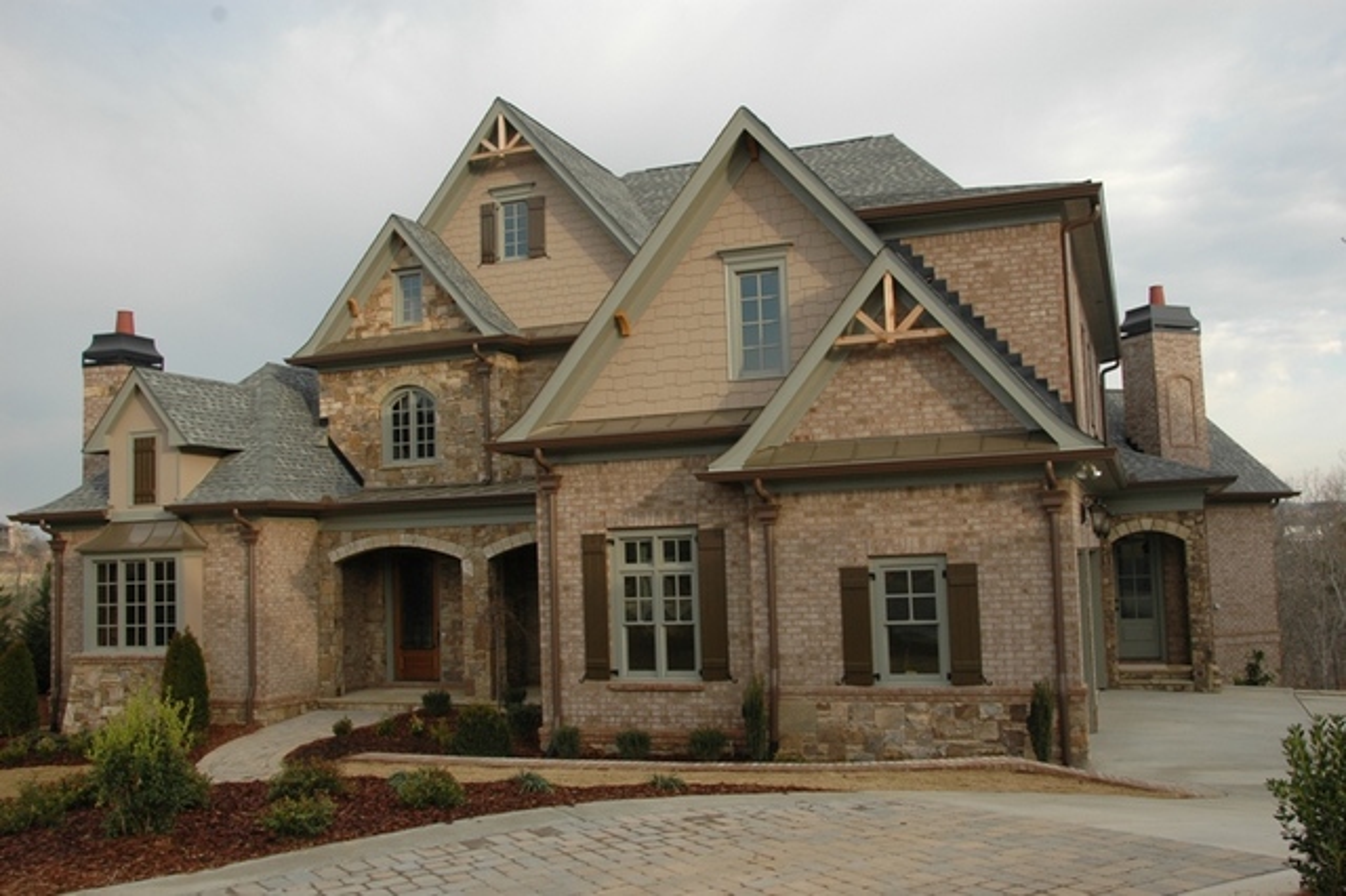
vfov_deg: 39.9
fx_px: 1233
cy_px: 448
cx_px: 673
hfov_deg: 57.2
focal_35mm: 33
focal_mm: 22
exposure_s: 1/200
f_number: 7.1
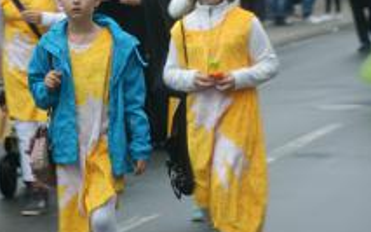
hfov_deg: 8.1
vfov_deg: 5.1
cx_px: 89
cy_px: 58
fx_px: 2608
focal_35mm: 258
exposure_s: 1/25
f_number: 4
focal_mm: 90
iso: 400
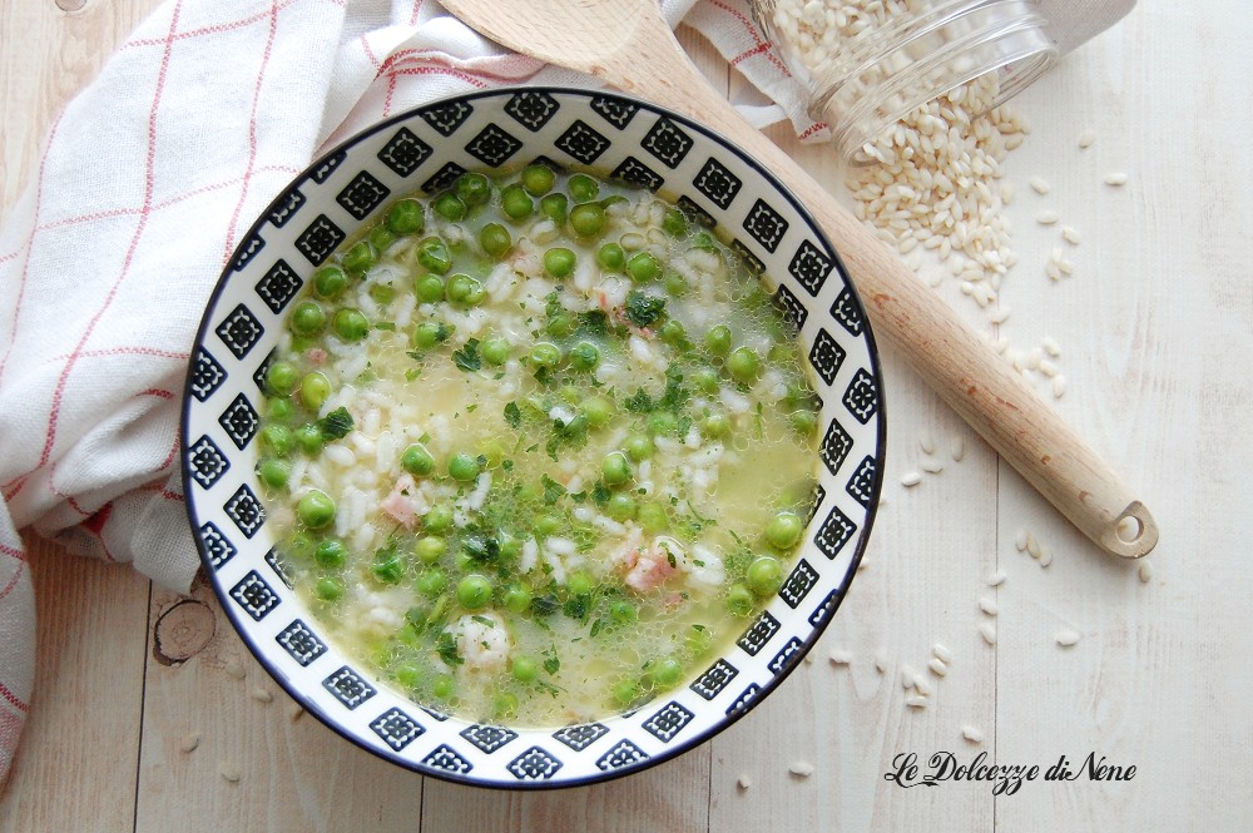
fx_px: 1461
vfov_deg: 31.8
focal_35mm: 42
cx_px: 626
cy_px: 416
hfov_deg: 46.4
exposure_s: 1/40
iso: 800
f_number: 4.2
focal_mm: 28
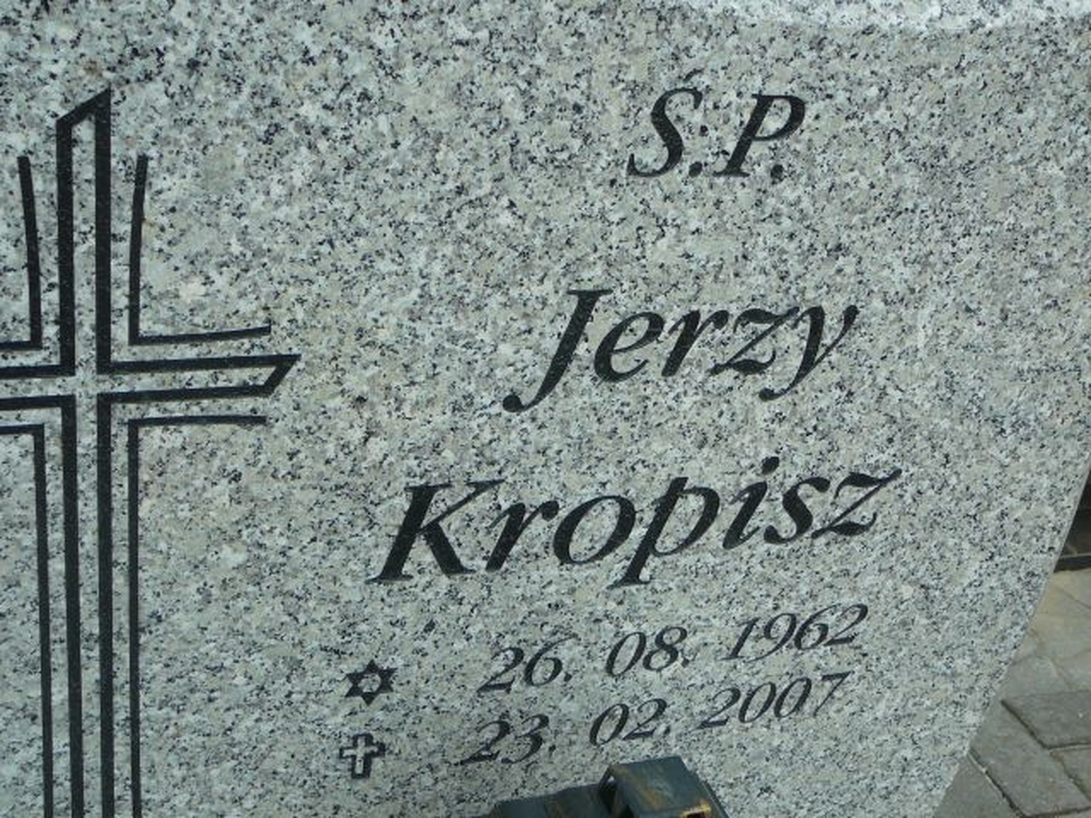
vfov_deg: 29.7
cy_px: 409
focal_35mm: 49
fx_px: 1544
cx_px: 546
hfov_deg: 38.9
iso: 80
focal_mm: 7.3
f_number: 3.4
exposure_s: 1/500
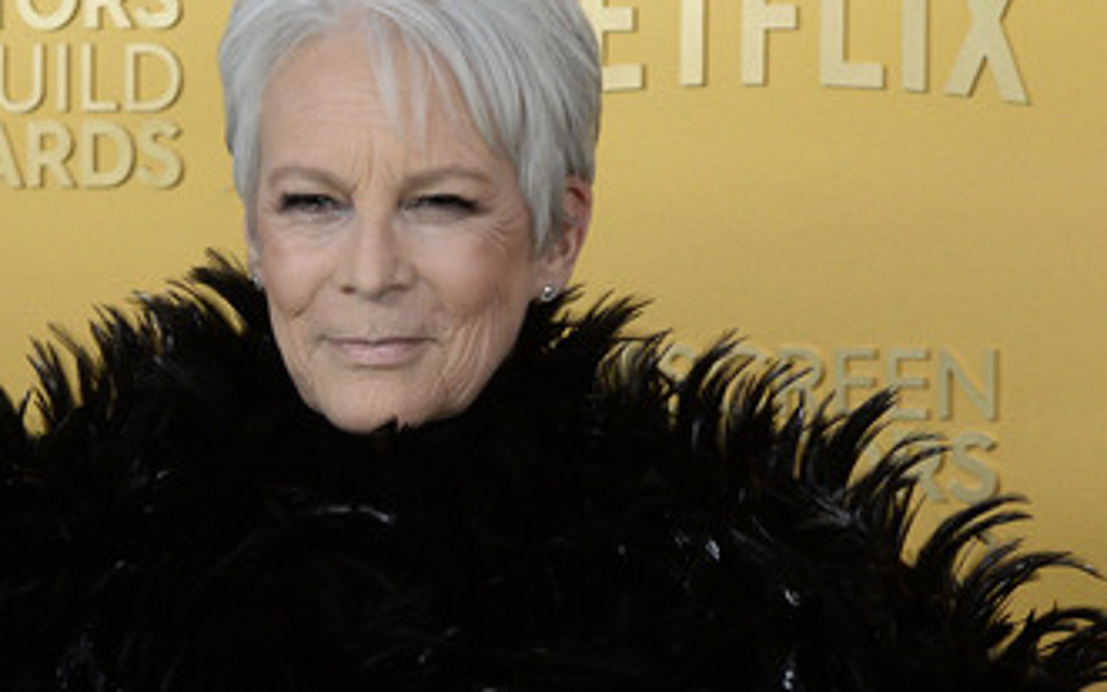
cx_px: 401
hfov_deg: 21.4
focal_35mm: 97
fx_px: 2927
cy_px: 348
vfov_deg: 13.5
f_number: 5.6
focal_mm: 70
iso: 2500
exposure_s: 1/250
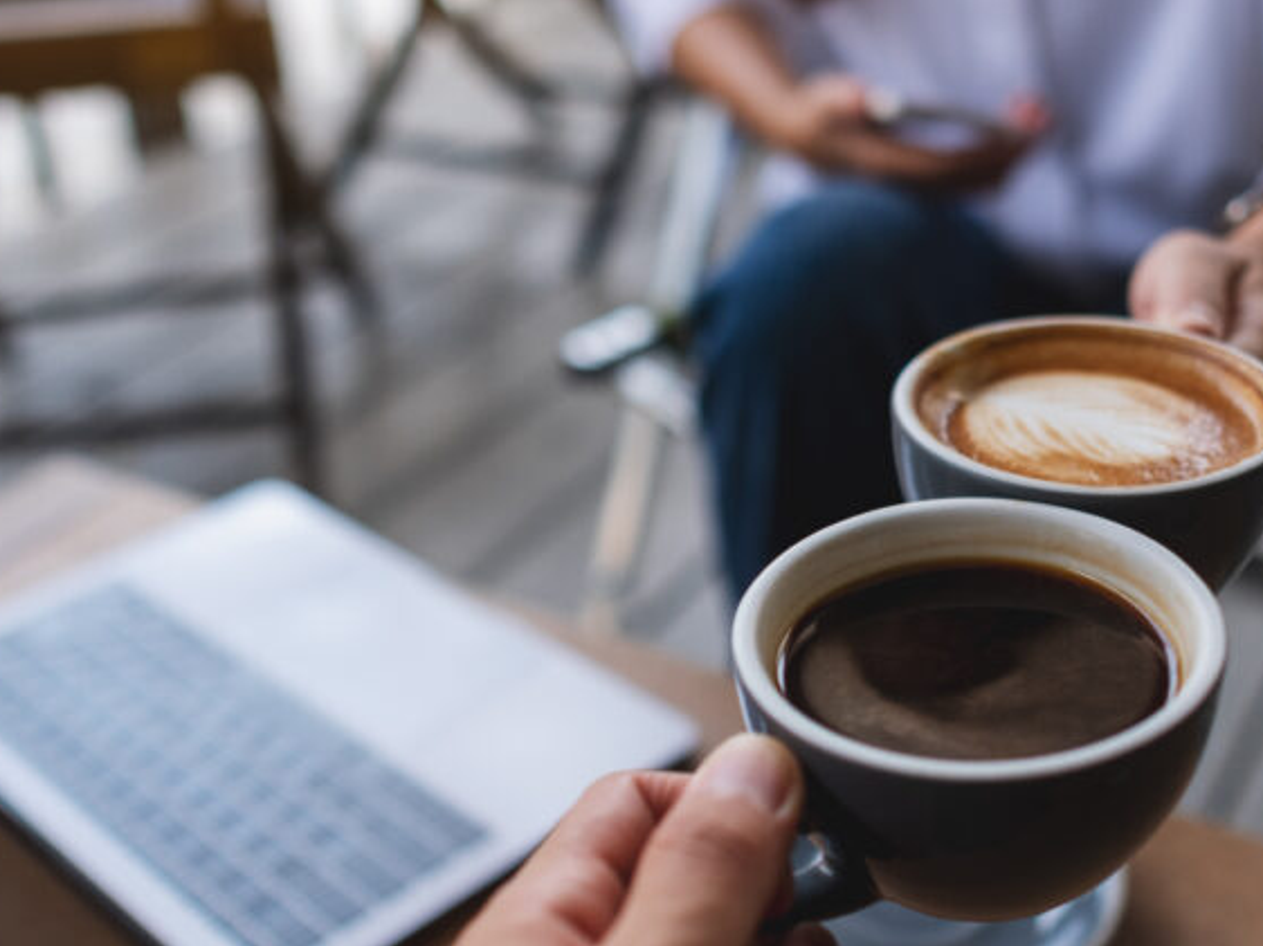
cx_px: 757
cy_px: 571
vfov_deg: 31.4
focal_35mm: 46
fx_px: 1678
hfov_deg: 41.1
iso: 200
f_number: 2
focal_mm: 23
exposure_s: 1/1000
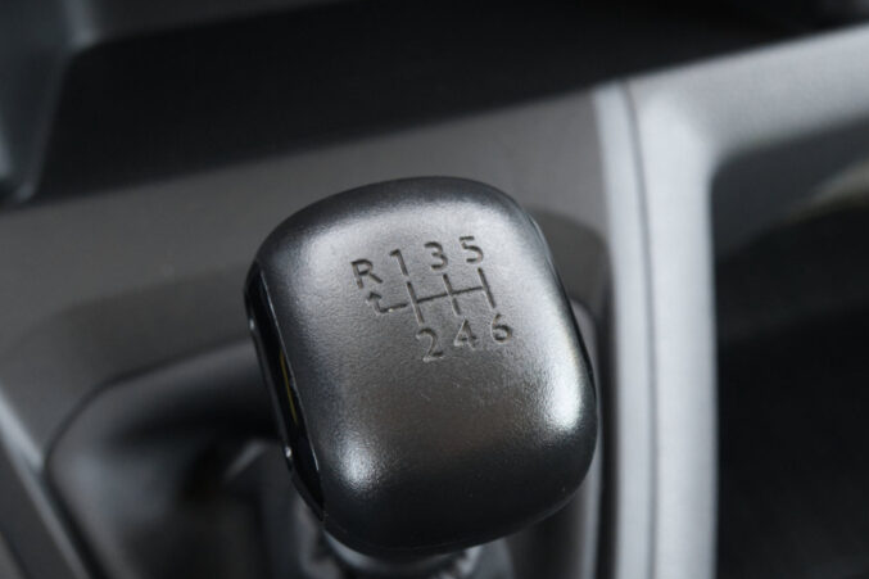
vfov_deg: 24.1
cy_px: 374
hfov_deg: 35.4
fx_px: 1351
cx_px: 544
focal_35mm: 56
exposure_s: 1/50
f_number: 5.6
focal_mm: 24.9
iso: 1600
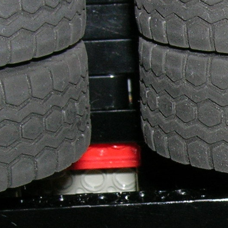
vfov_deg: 11.8
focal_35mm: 146
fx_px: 1088
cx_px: 329
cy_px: 251
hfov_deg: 11.5
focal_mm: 5.7
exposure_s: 1/60.1
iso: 50
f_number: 4.9
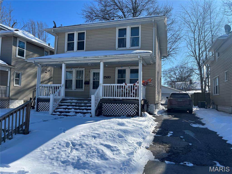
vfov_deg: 53.1
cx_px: 116
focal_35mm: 26
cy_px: 87
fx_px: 174
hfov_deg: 67.3
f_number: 1.5
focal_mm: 5.7
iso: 50
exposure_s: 1/5882
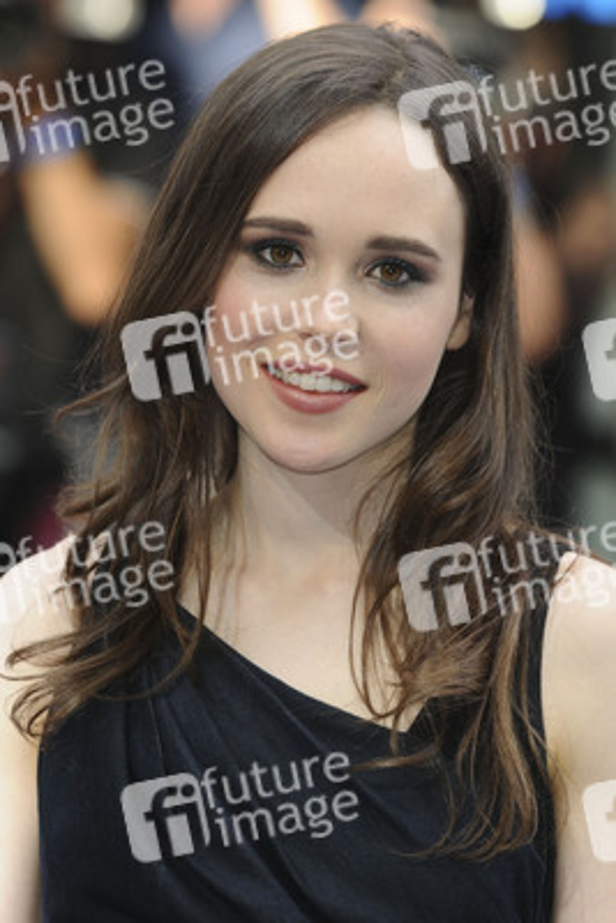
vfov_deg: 6.9
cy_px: 462
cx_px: 308
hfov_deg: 4.6
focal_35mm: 300
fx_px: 7693
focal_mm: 200
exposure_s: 1/160
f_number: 5.6
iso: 320
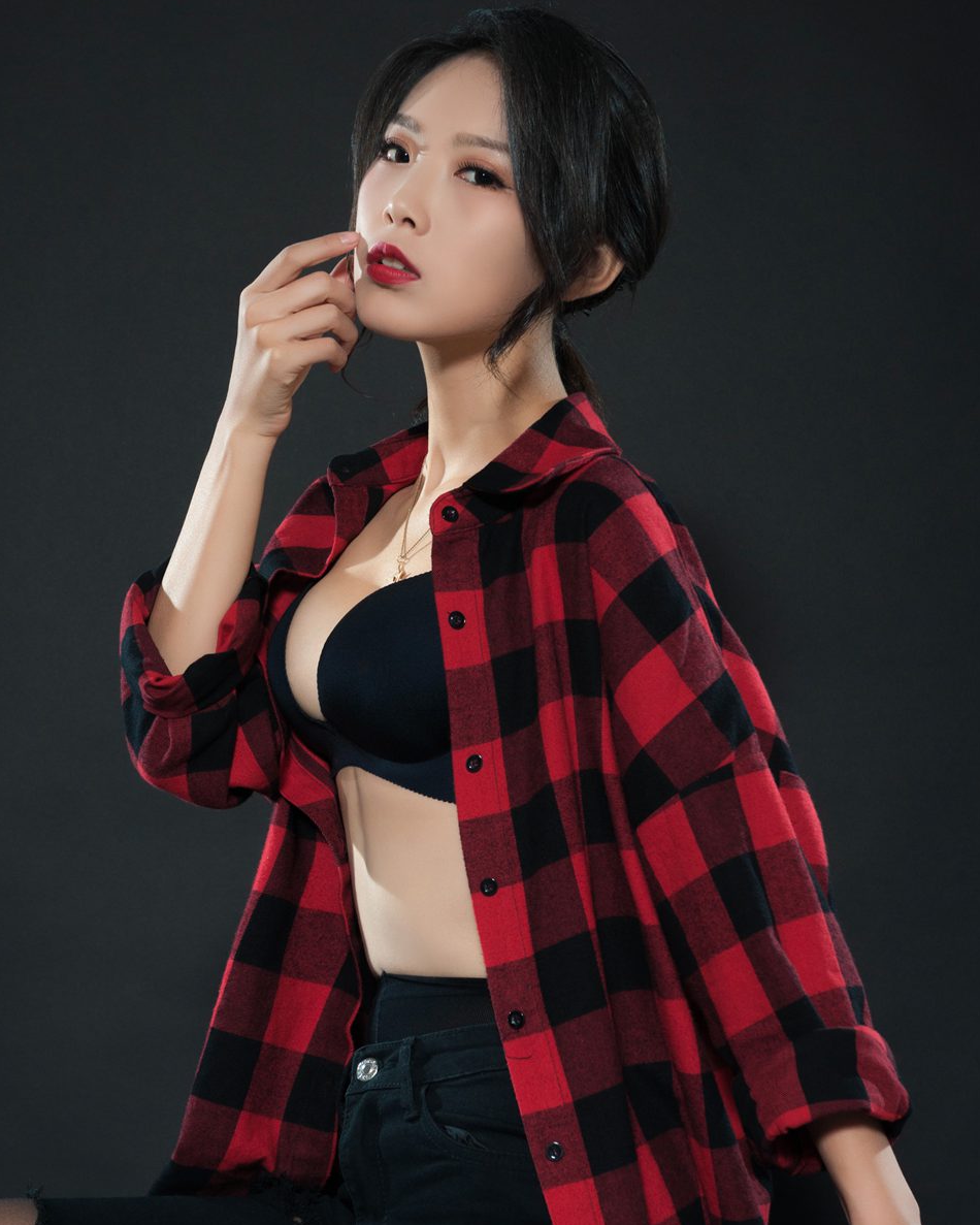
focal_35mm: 68
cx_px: 475
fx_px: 2465
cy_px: 694
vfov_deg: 27.9
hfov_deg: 22.5
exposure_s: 1/125
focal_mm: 56
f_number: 9
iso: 250
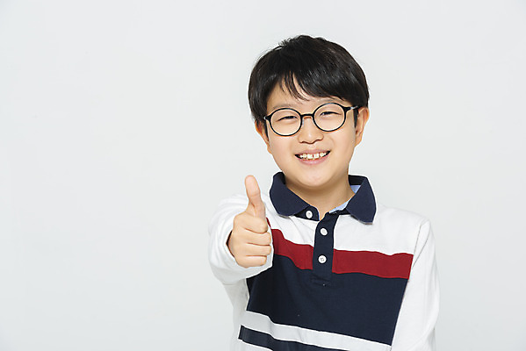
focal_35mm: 155
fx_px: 2266
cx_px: 263
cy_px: 176
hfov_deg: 13.2
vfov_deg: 8.9
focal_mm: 155
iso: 100
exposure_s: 1/125
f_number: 14
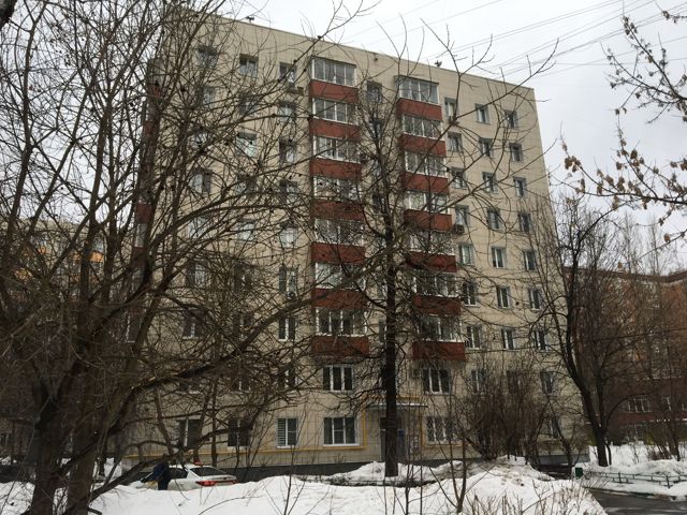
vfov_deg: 48.2
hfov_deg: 61.7
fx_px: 576
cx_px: 344
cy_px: 258
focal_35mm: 29
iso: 25
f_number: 2.2
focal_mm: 4.15
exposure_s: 1/285
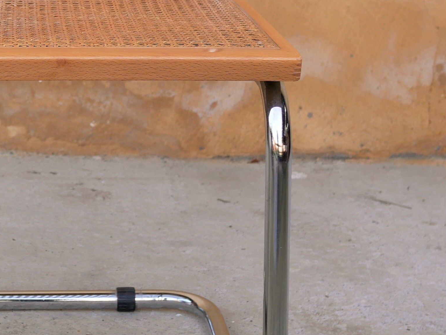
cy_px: 64
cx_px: 37
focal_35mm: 120
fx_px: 1546
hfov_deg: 16.2
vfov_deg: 12.3
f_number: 3.2
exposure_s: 1/320
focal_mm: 20
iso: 200
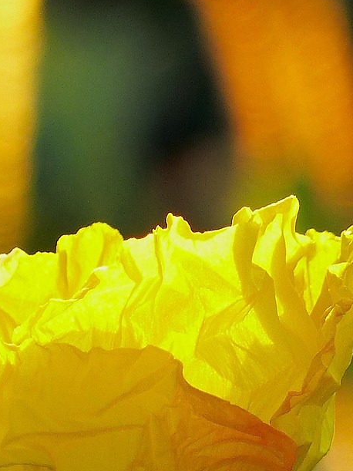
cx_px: 196
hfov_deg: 0.9
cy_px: 791
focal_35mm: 1741
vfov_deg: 1.1
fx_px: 23680
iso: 100
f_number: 4
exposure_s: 1/200
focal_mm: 79.8
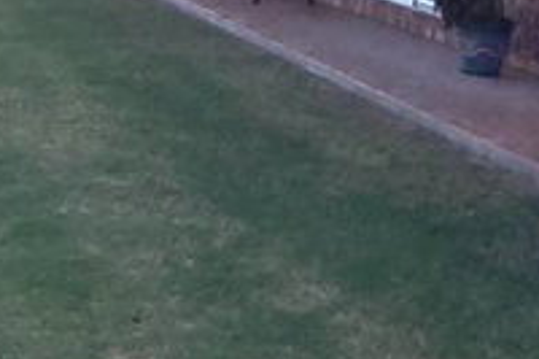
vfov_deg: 16.6
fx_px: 1197
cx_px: 154
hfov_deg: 25.2
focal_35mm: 80
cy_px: -11
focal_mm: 2.03
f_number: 2.4
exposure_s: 1/162
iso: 64
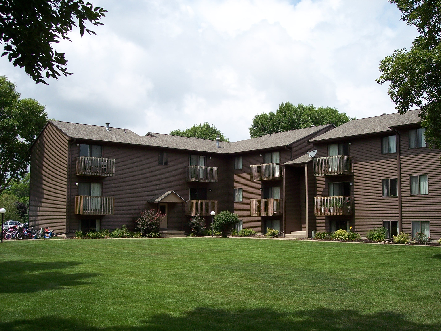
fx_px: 497
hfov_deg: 47.9
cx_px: 220
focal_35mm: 39
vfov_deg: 36.8
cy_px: 166
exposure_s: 1/1000
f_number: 4
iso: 100
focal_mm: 8
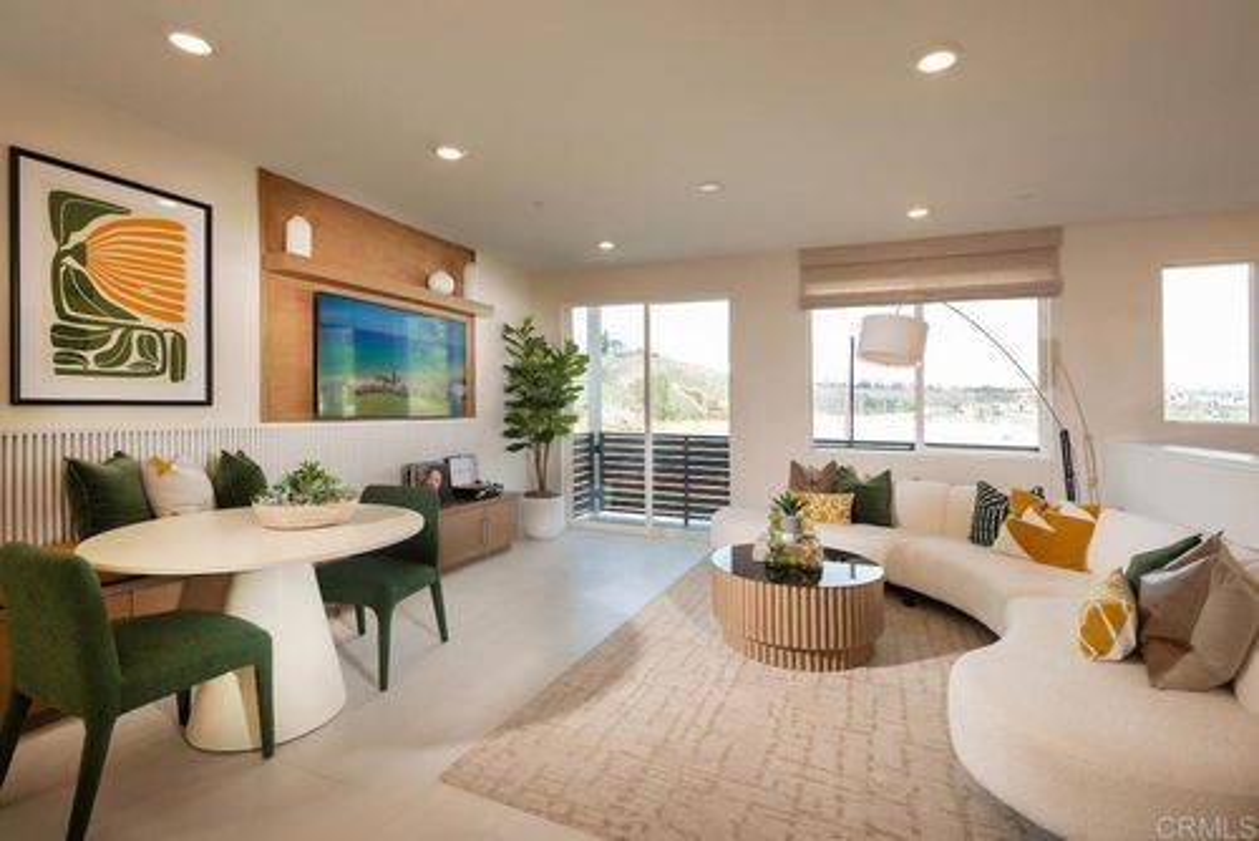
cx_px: 630
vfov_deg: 70.5
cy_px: 420
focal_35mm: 17
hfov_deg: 93.2
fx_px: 595
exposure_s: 1/160
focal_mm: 17
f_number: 8
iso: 100
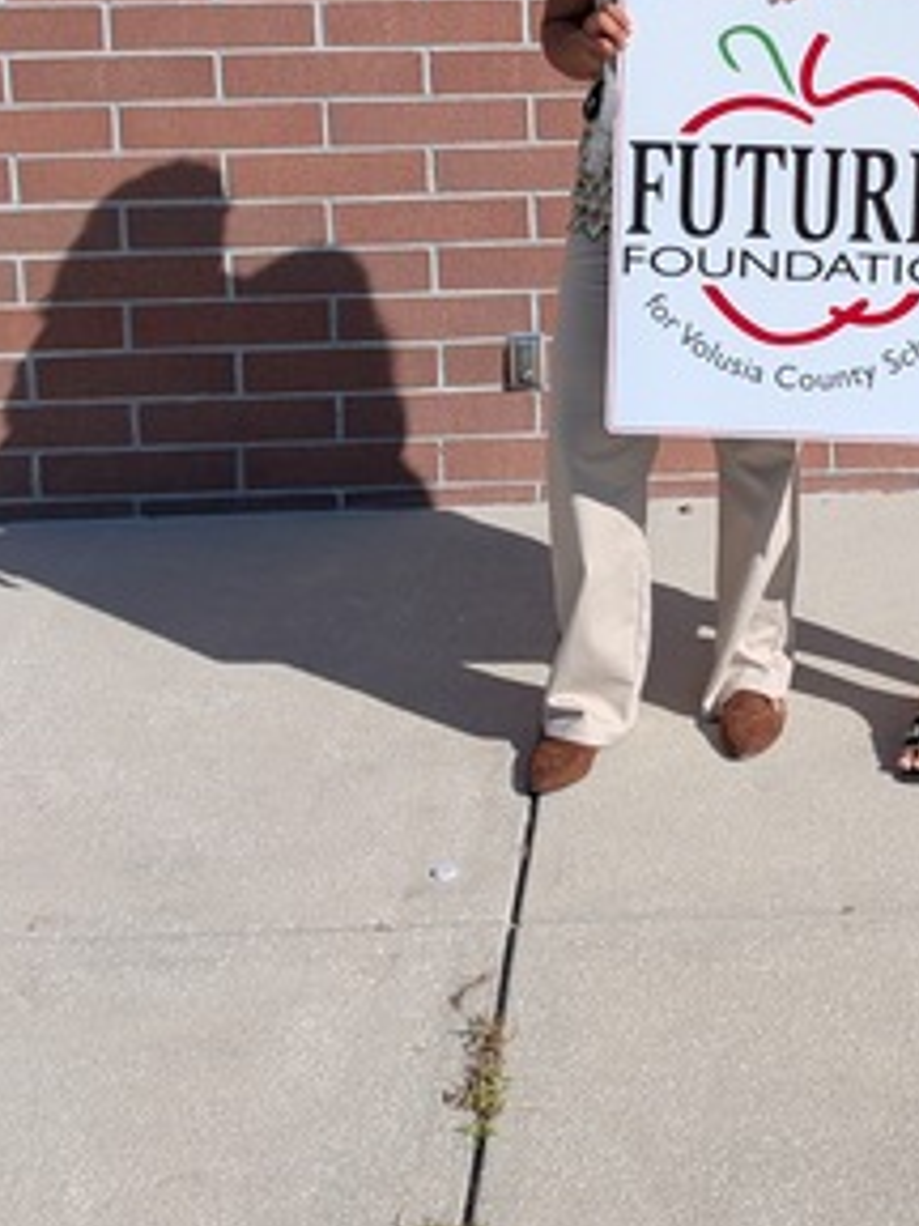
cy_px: 26
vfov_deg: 35.0
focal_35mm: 50
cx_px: 808
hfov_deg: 28.1
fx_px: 1770
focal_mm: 4.53
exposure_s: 1/2653
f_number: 1.7
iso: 28
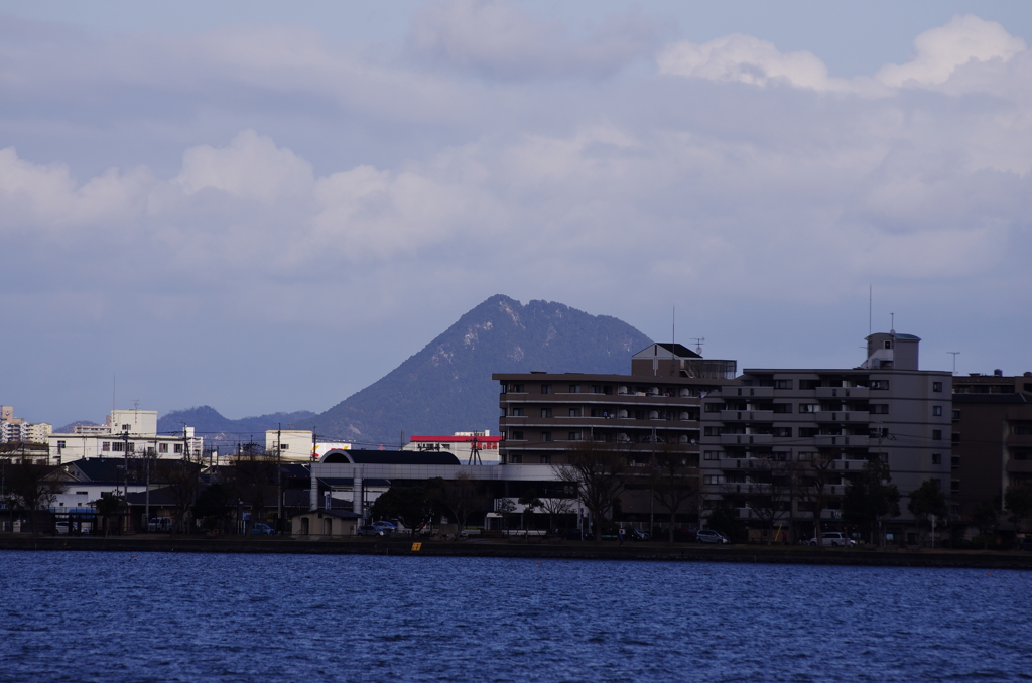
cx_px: 516
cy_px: 342
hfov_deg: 6.6
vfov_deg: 4.3
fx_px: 9010
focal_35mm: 315
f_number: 6.3
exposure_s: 1/500
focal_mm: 210
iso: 100
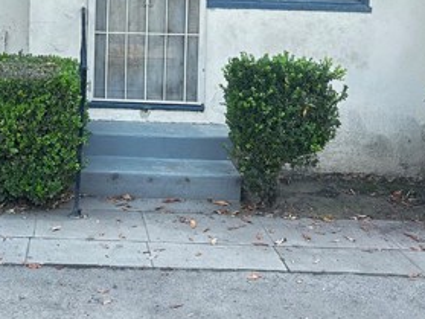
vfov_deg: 25.2
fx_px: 675
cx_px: 69
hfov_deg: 33.6
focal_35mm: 55
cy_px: -5
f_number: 1.78
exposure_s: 1/121
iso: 80
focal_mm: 6.86
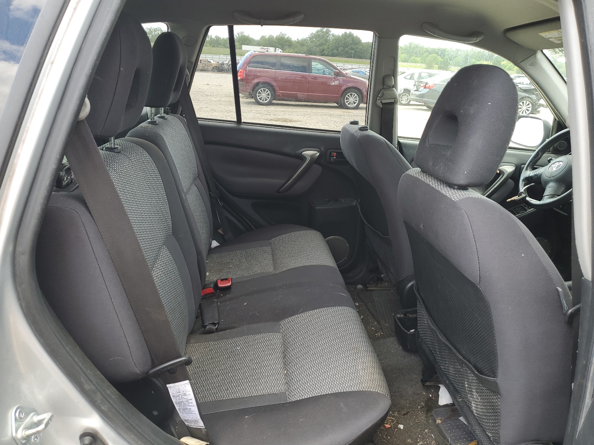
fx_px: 446
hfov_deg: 67.3
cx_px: 297
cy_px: 222
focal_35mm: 26
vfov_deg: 53.1
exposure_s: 1/217
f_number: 1.5
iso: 50
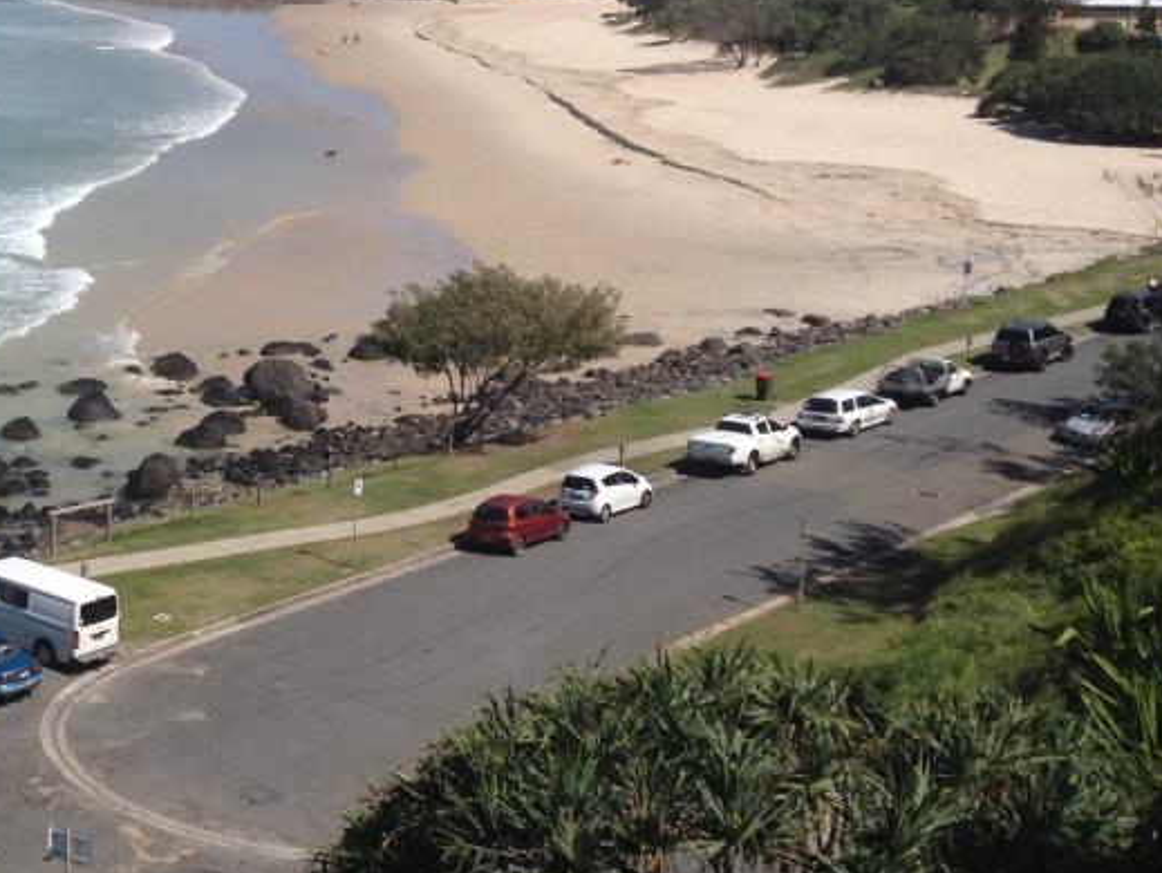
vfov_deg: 21.2
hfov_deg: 27.4
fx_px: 2318
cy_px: 273
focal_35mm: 69
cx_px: 186
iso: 50
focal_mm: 4.28
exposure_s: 1/2762
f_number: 2.4
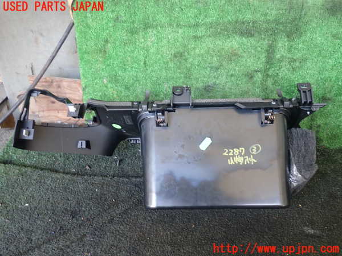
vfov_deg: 46.8
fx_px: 296
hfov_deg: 60.0
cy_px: 128
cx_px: 171
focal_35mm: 30
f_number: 2.3
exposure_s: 1/40
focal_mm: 5.4
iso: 200
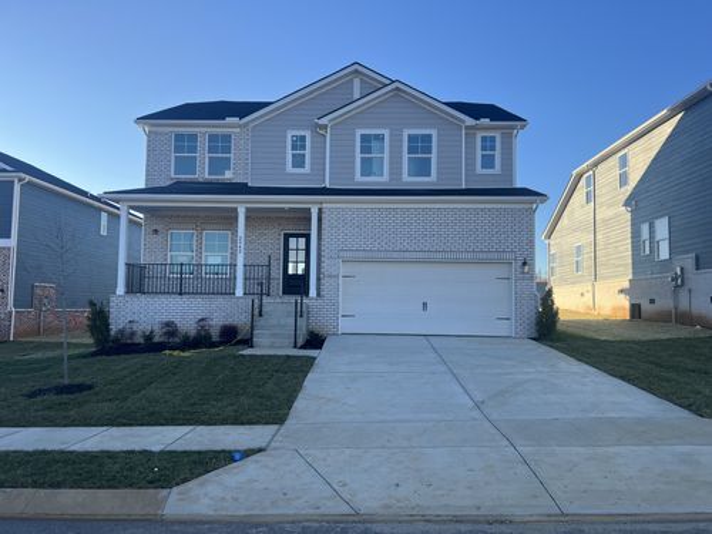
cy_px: 267
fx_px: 535
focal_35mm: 26
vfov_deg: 53.1
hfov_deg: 67.3
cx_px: 356
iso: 50
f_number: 1.5
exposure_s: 1/1597
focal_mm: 5.7
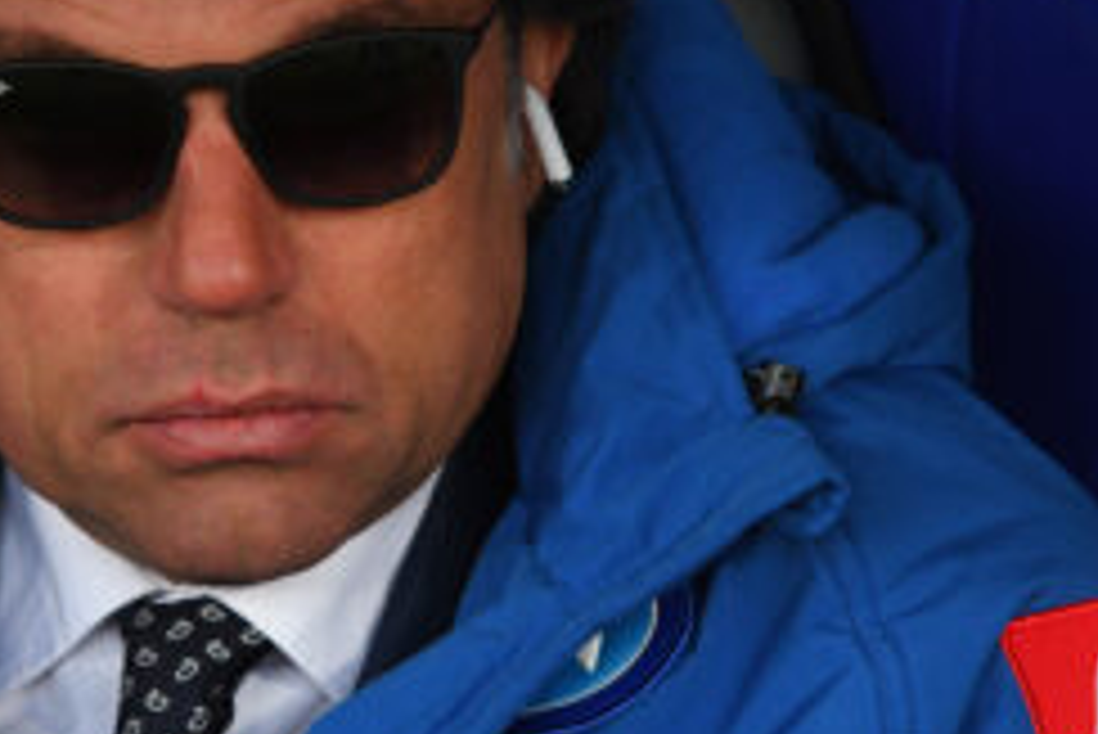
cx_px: 292
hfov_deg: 3.6
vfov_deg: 2.4
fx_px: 17463
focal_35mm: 572
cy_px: 185
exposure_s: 1/320
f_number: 4
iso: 1000
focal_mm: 155
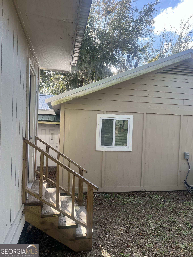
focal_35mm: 26
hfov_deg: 53.1
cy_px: 128
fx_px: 193
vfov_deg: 67.3
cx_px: 96
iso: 50
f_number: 1.5
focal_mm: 5.7
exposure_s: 1/575
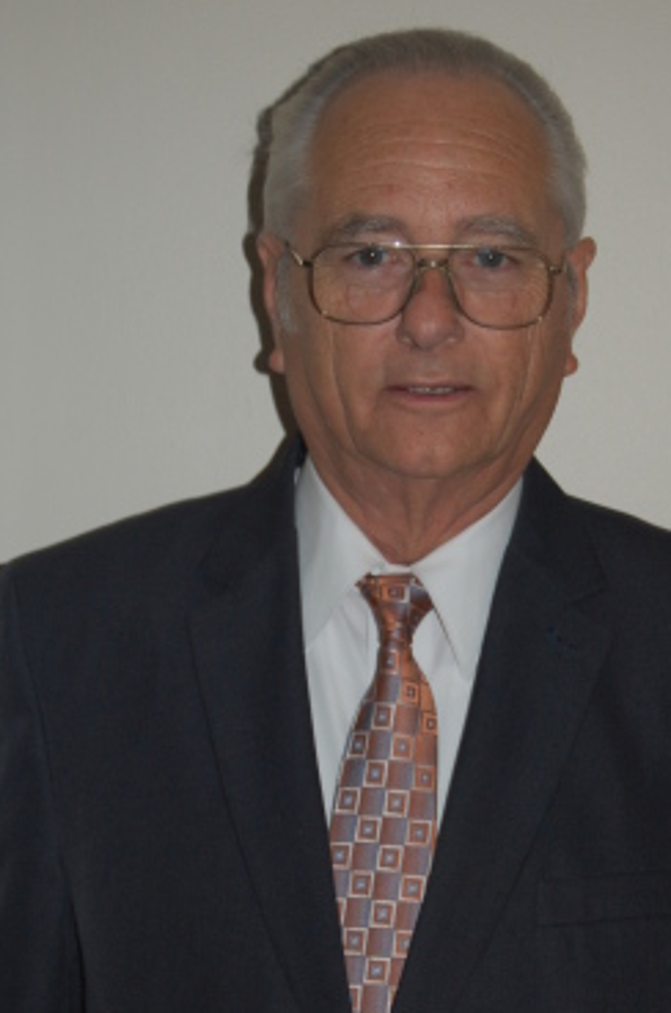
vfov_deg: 22.2
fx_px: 2573
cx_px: 421
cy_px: 652
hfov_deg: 14.8
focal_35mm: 92
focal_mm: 45
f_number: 5.3
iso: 400
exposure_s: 1/60
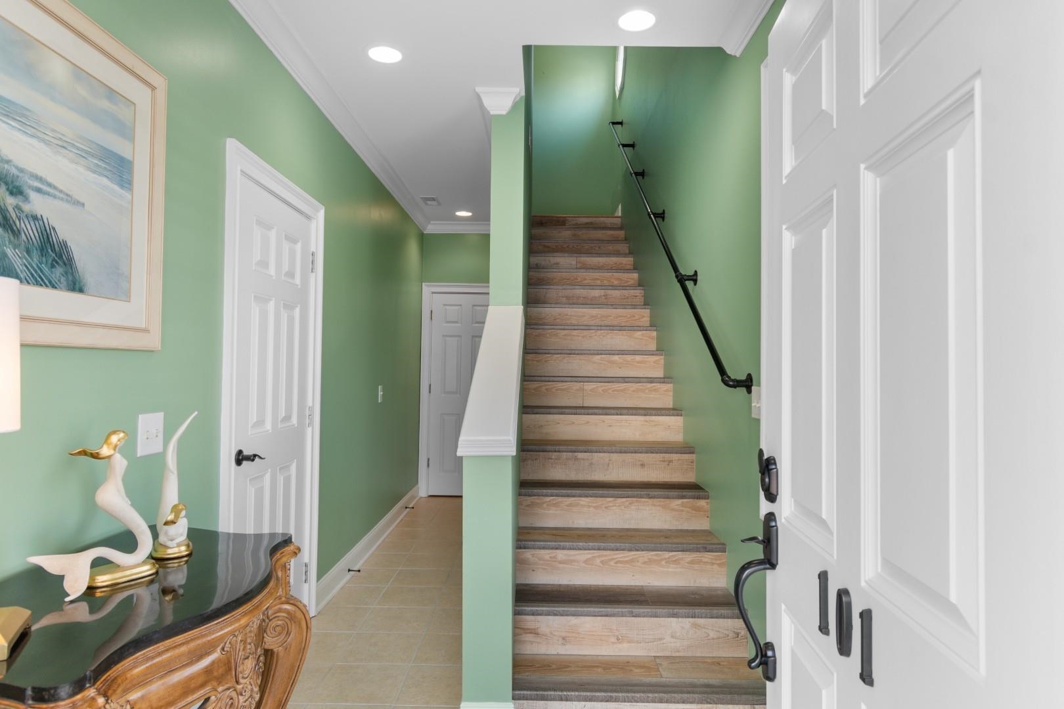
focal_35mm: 21
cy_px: 354
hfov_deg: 81.2
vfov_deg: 59.5
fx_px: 621
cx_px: 532
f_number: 5
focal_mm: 14
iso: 100
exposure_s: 1/30
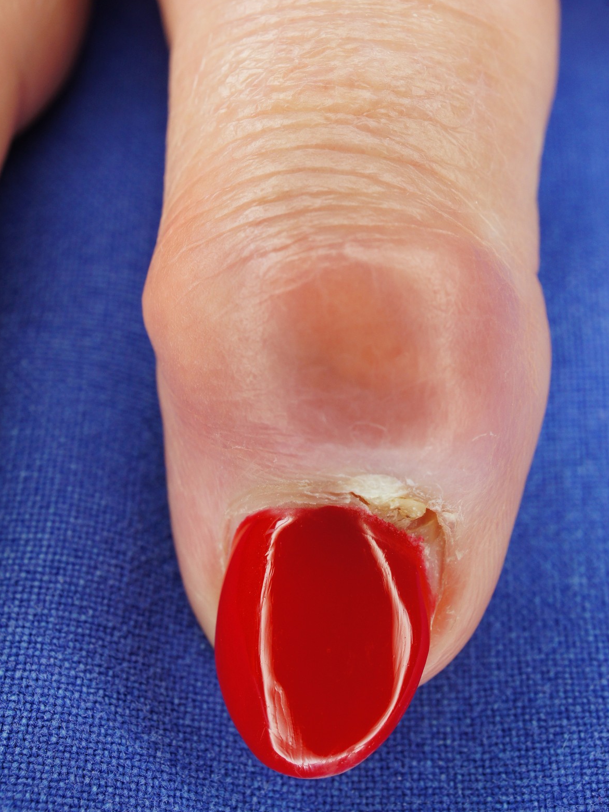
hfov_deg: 29.1
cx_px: 311
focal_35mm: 50
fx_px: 1172
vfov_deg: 38.1
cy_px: 457
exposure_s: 1/60
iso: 400
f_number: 11
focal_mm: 30
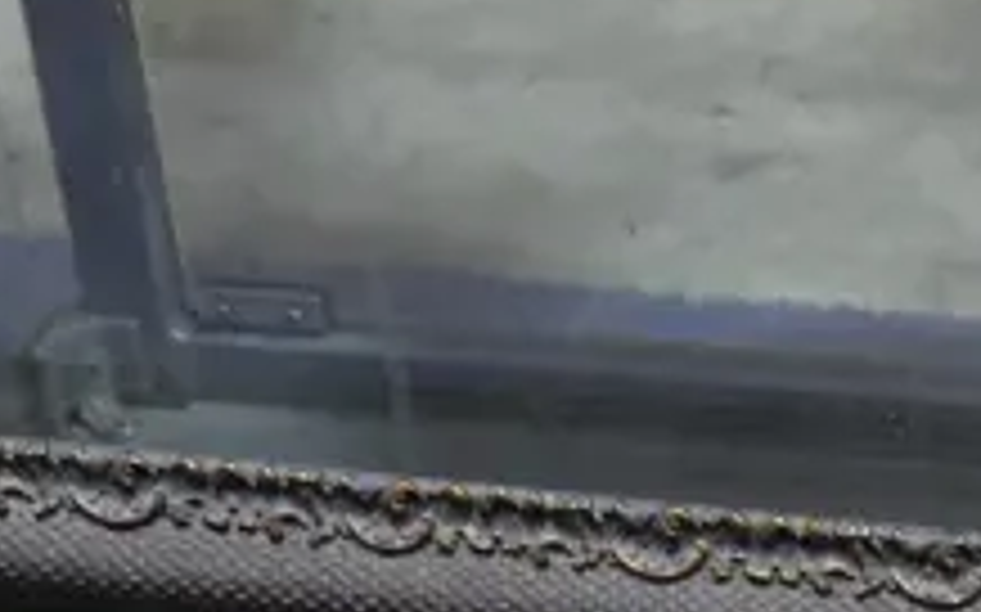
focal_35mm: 199
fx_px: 5318
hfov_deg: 10.0
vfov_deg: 6.2
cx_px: 1692
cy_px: 1591
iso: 500
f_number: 4.4
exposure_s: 1/60
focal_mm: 20
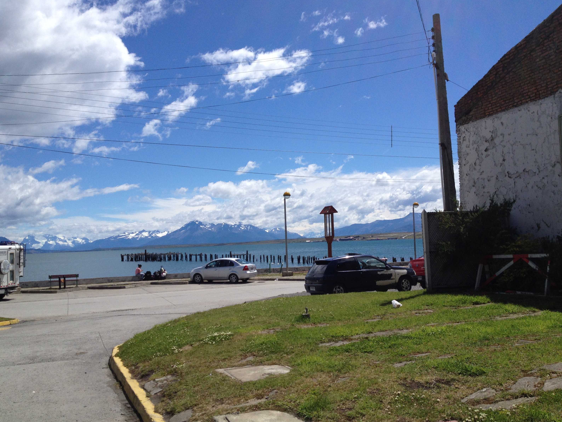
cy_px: 207
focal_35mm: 36
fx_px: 584
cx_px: 280
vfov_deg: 39.7
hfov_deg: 51.4
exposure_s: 1/3690
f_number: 2.4
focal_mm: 4.28
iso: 50
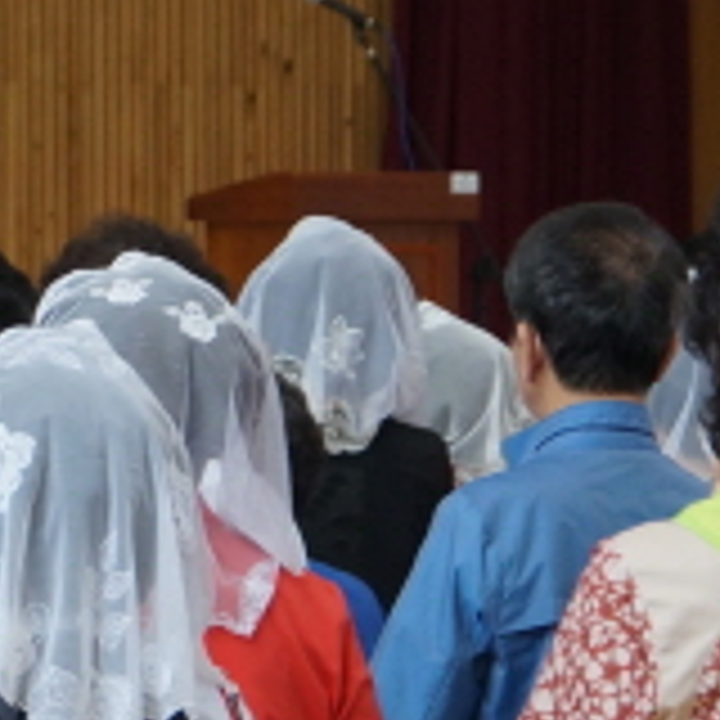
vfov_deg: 5.2
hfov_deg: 5.1
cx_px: -374
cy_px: 27
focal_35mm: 338
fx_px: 7954
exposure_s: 1/100
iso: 800
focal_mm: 61
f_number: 5.6
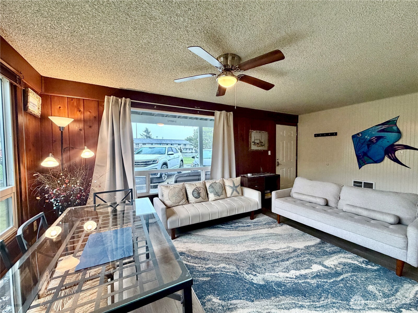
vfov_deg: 85.7
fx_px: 169
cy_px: 156
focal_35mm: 14
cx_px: 209
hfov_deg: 102.1
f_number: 2.2
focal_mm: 2.22
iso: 320
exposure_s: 1/60
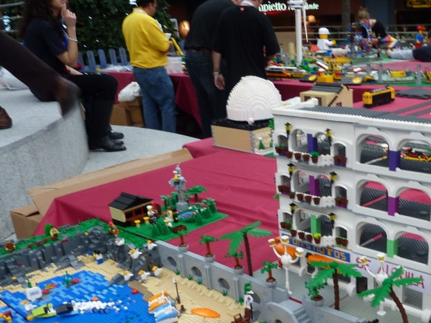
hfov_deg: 44.3
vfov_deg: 34.0
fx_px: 510
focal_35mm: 41
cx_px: 320
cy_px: 263
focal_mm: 4.1
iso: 100
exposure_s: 1/30
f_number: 3.3
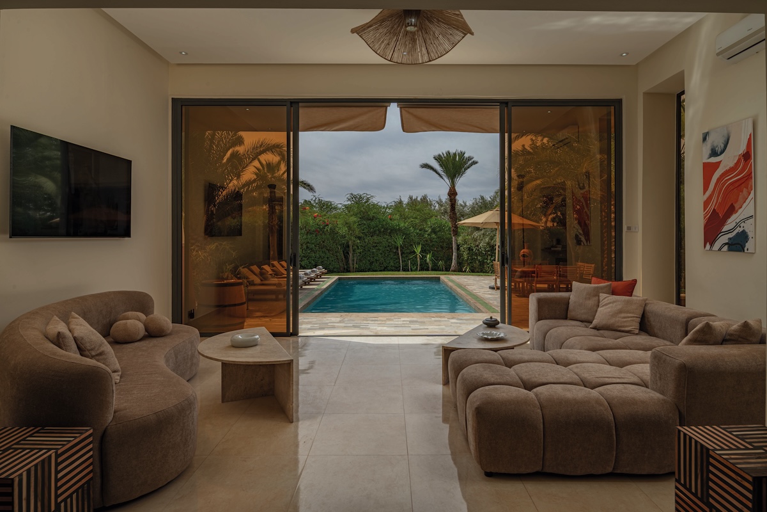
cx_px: 384
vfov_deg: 64.6
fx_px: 405
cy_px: 256
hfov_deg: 86.9
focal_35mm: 19
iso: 64
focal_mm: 19
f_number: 13
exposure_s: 1/400
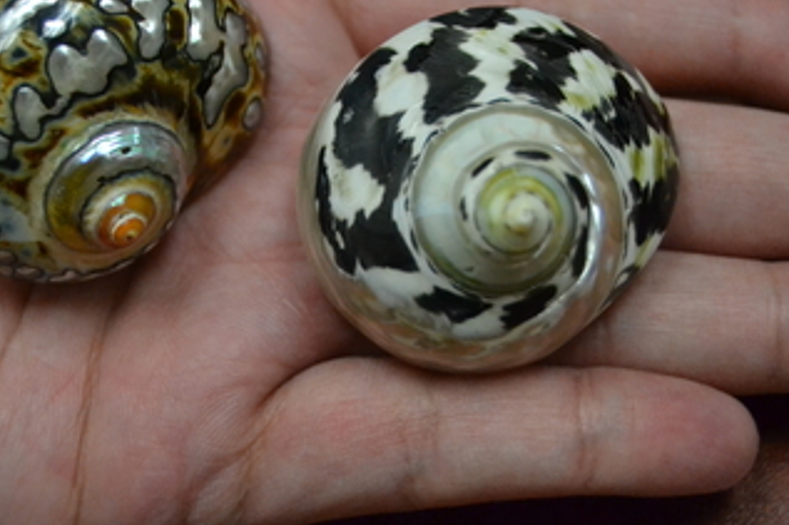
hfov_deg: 22.6
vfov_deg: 15.2
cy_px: 190
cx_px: 321
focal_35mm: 90
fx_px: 1971
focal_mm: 38
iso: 3200
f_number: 4.8
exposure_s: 1/320
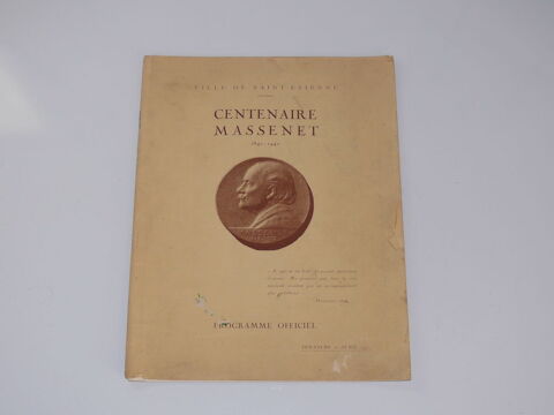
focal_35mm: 55
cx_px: 277
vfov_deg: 26.6
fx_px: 880
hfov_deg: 34.9
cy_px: 208
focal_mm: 10.2
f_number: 3.2
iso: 100
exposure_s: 1/30
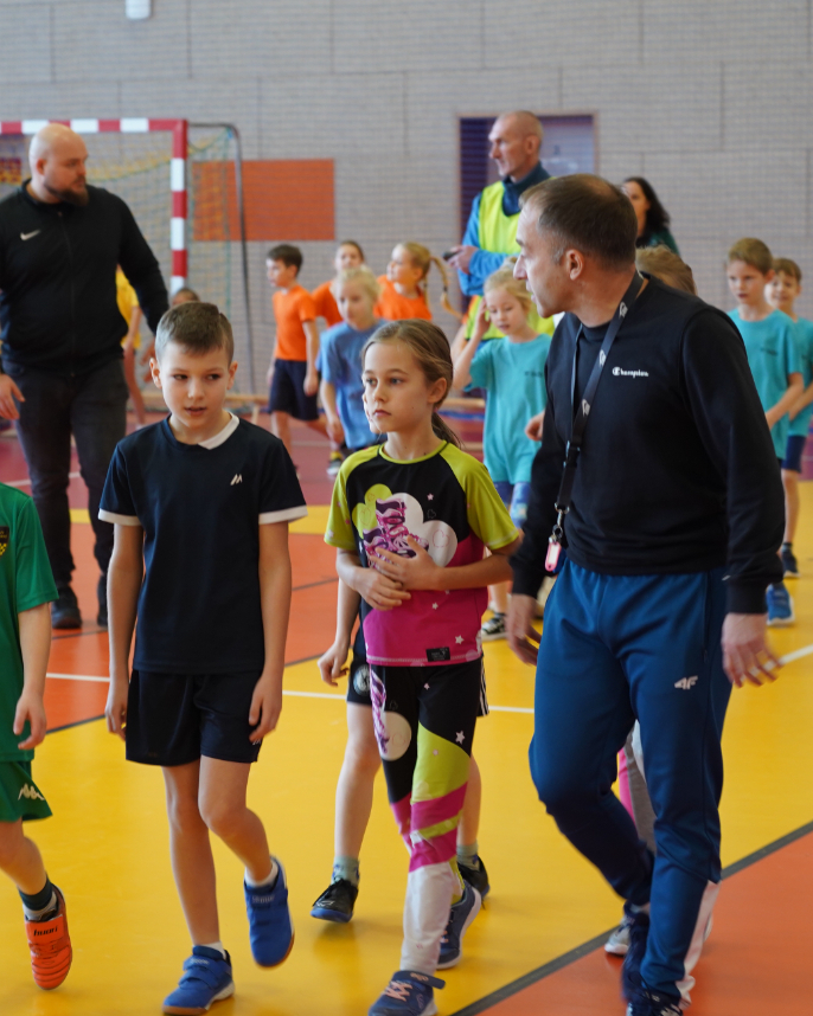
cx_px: 261
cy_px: 507
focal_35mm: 101
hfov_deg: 15.2
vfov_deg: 19.0
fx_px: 3039
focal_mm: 71
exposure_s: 1/100
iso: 1250
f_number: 4
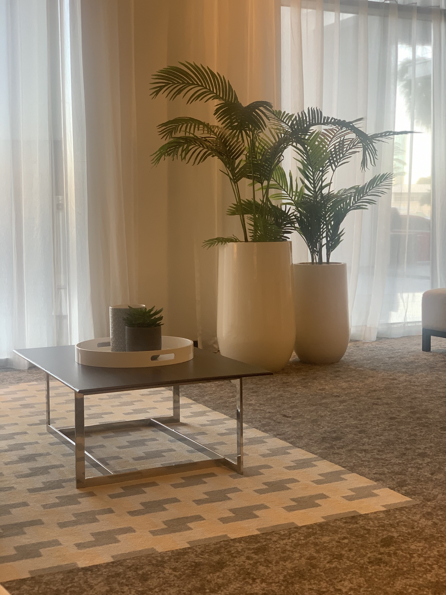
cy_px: 298
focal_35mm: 52
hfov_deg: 28.0
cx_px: 223
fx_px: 893
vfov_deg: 36.8
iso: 80
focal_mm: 6
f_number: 2.4
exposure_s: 1/50
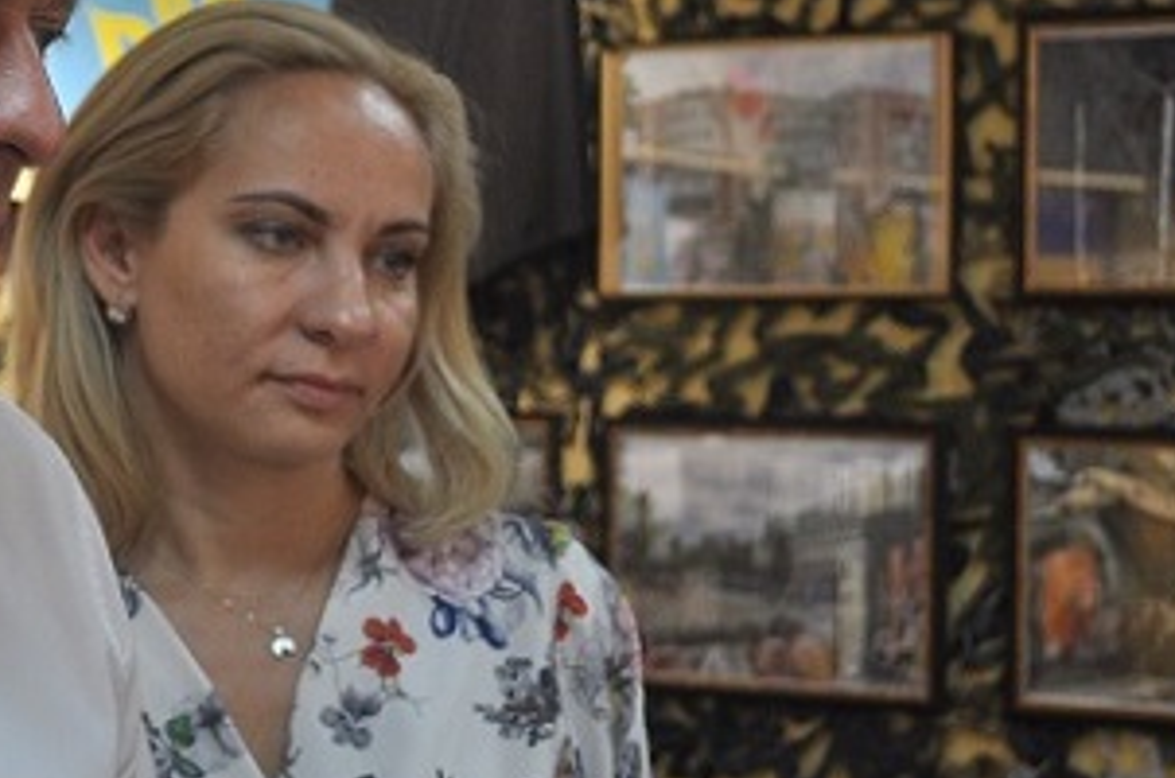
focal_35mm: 120
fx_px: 3908
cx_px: -107
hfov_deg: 16.6
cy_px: 270
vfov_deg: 11.4
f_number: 4.8
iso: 560
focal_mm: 32
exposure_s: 1/60
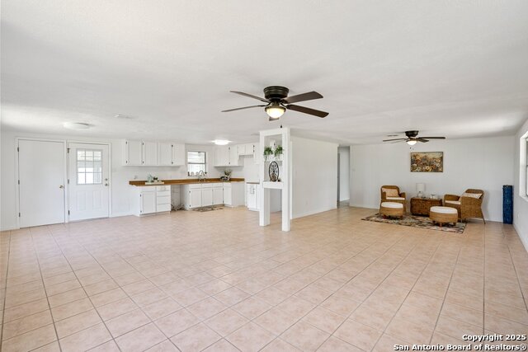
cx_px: 264
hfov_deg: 96.7
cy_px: 176
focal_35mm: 16
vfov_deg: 73.8
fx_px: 235
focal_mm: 16
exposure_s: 1/25
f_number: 10
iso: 640
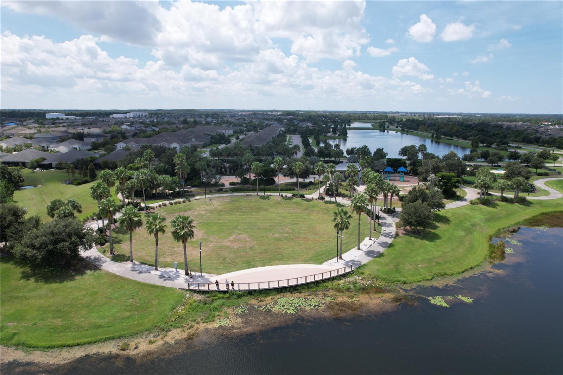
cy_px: 188
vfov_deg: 57.2
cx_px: 282
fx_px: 344
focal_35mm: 22
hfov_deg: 78.6
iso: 140
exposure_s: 1/2000
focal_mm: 8.38
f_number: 2.8
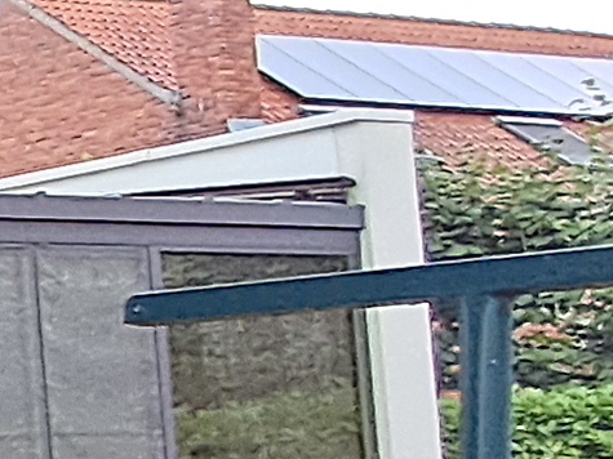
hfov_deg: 11.4
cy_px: 406
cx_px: -1189
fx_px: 1947
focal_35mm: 110
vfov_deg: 13.3
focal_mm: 1.64
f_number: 2.2
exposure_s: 1/319
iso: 40
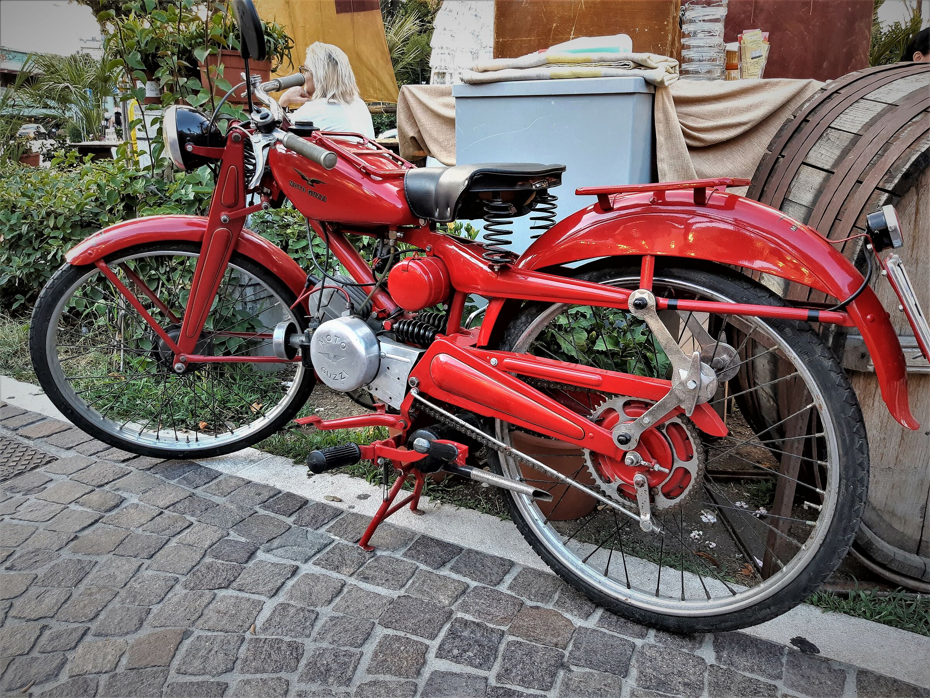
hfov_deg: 67.3
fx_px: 699
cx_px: 465
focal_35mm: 26
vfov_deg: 53.1
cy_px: 349
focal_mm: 3.93
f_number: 1.7
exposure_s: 1/50
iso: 50
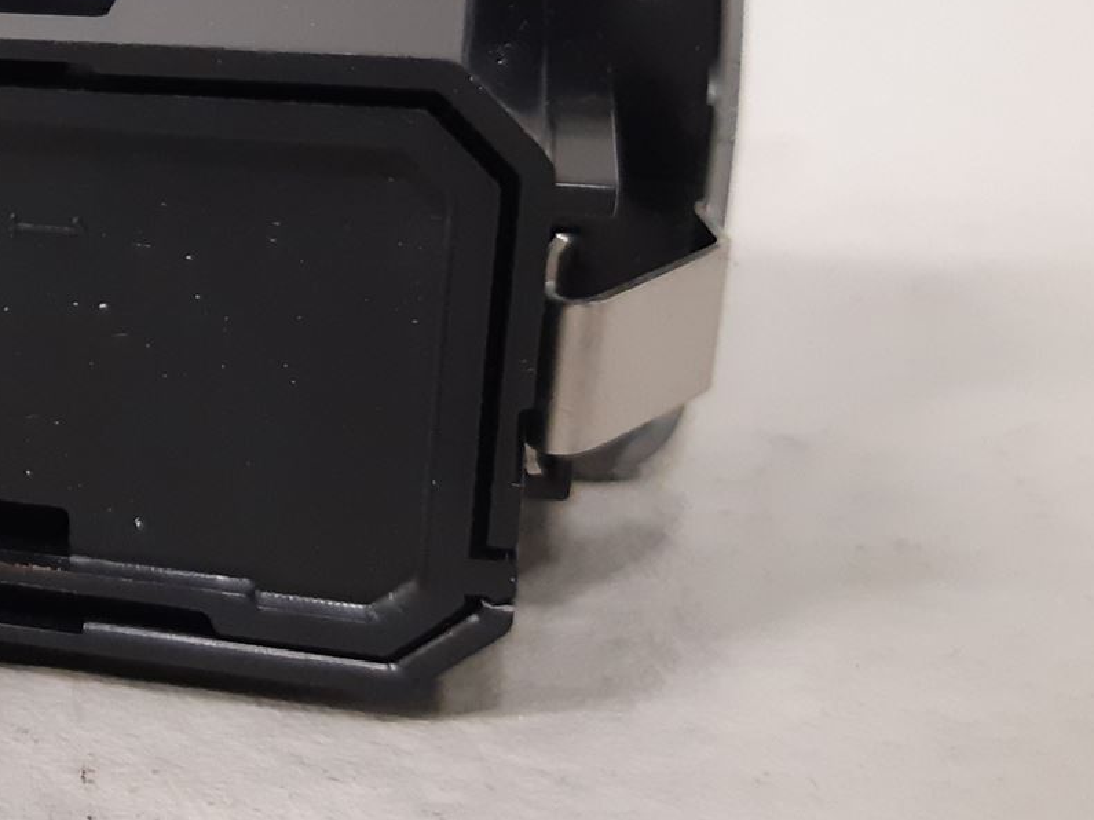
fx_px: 2117
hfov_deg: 25.5
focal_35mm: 67
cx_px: -274
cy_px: 271
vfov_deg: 21.8
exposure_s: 1/33
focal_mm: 3.93
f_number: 1.7
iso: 250
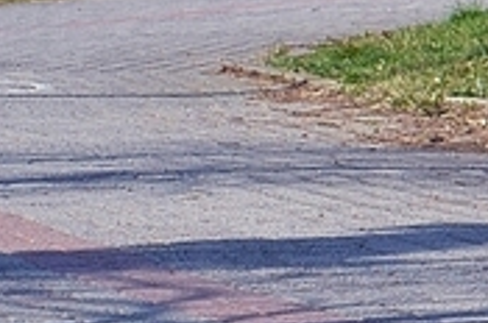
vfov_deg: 2.4
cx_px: 1209
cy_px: -220
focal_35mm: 573
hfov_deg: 3.6
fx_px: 7747
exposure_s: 1/1000
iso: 400
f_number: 5.3
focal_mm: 75
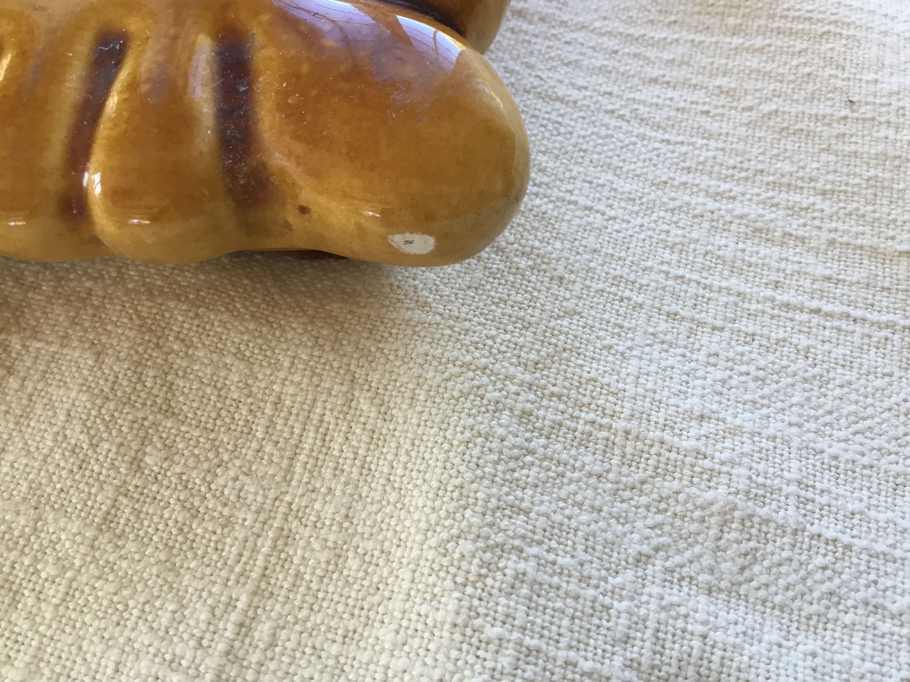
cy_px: 341
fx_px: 815
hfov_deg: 58.4
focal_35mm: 31
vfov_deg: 45.4
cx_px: 455
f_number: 2.4
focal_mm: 3.3
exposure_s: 1/33
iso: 32
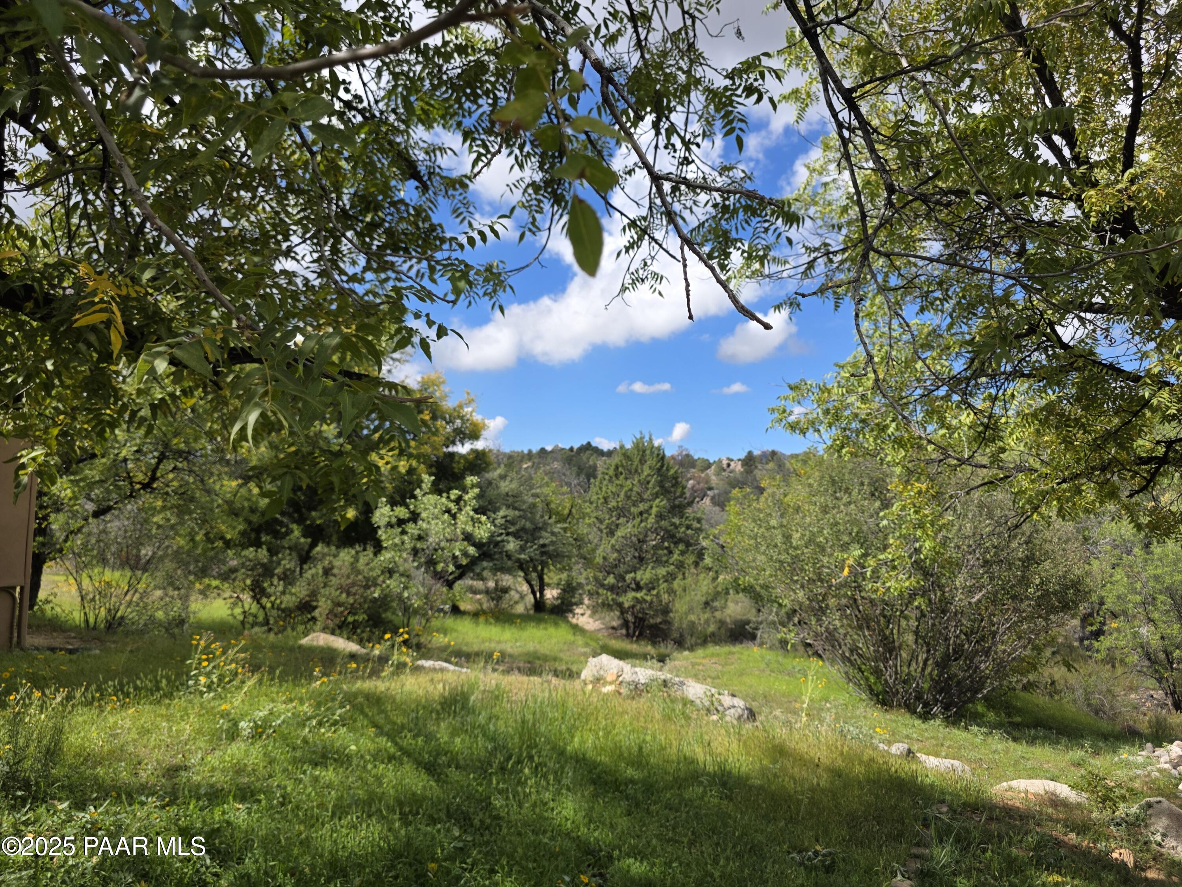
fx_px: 785
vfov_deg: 58.9
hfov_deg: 73.9
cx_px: 591
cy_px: 444
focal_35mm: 23
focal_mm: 6.3
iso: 80
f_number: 1.7
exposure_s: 1/4434
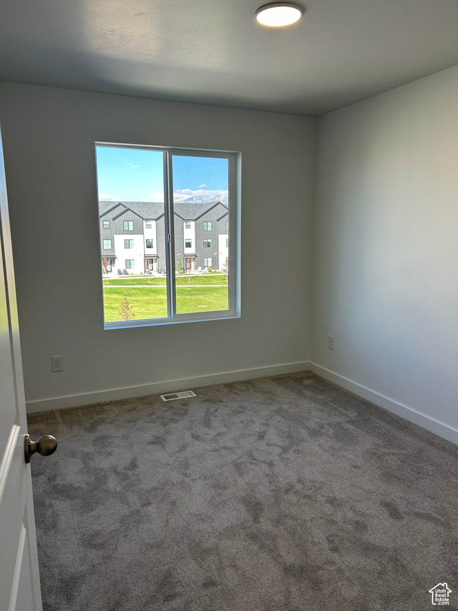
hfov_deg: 53.1
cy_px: 306
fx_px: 459
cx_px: 229
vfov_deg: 67.3
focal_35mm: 26
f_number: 1.5
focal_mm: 5.7
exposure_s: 1/327
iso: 50
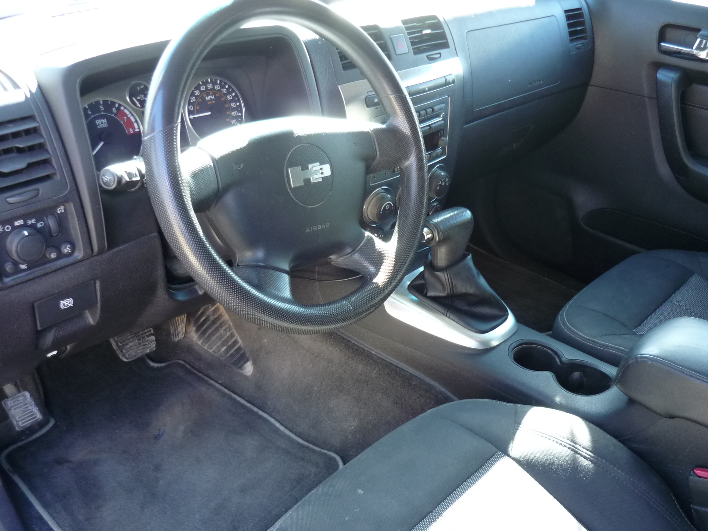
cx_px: 354
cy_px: 266
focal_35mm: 33
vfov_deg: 42.9
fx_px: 675
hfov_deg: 55.4
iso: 200
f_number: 2.8
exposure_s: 1/30
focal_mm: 5.5
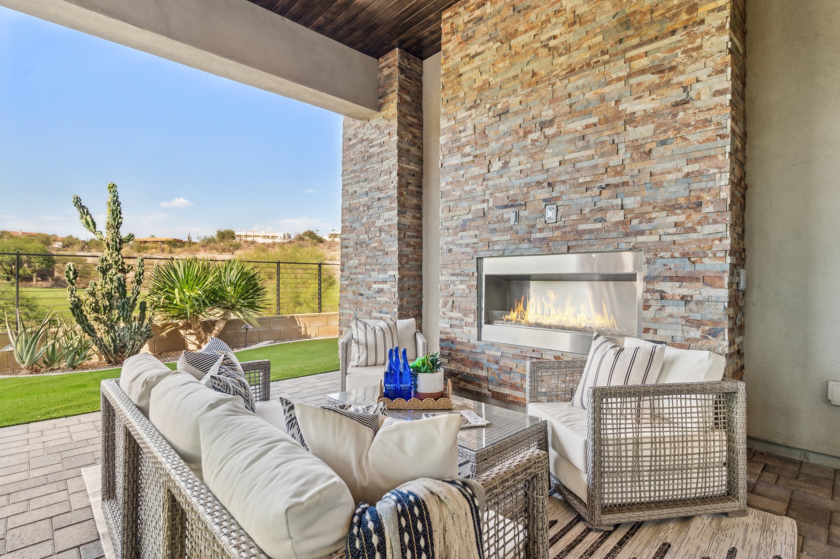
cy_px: 280
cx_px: 420
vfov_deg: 68.8
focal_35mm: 18
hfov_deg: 91.7
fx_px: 408
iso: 320
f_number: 8
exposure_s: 1/80
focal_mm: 17.5
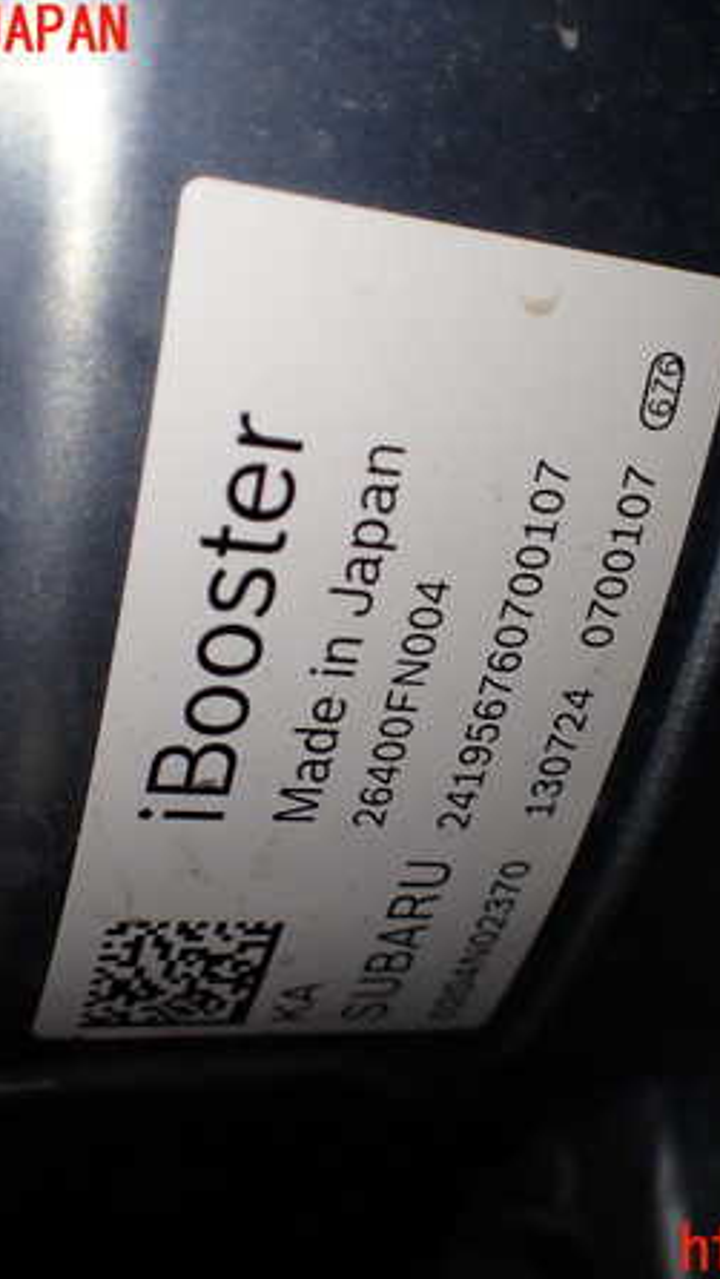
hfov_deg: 27.0
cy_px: 642
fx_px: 1493
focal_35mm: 44
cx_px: 468
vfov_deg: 46.4
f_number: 2.3
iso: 100
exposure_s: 1/125
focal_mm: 5.4
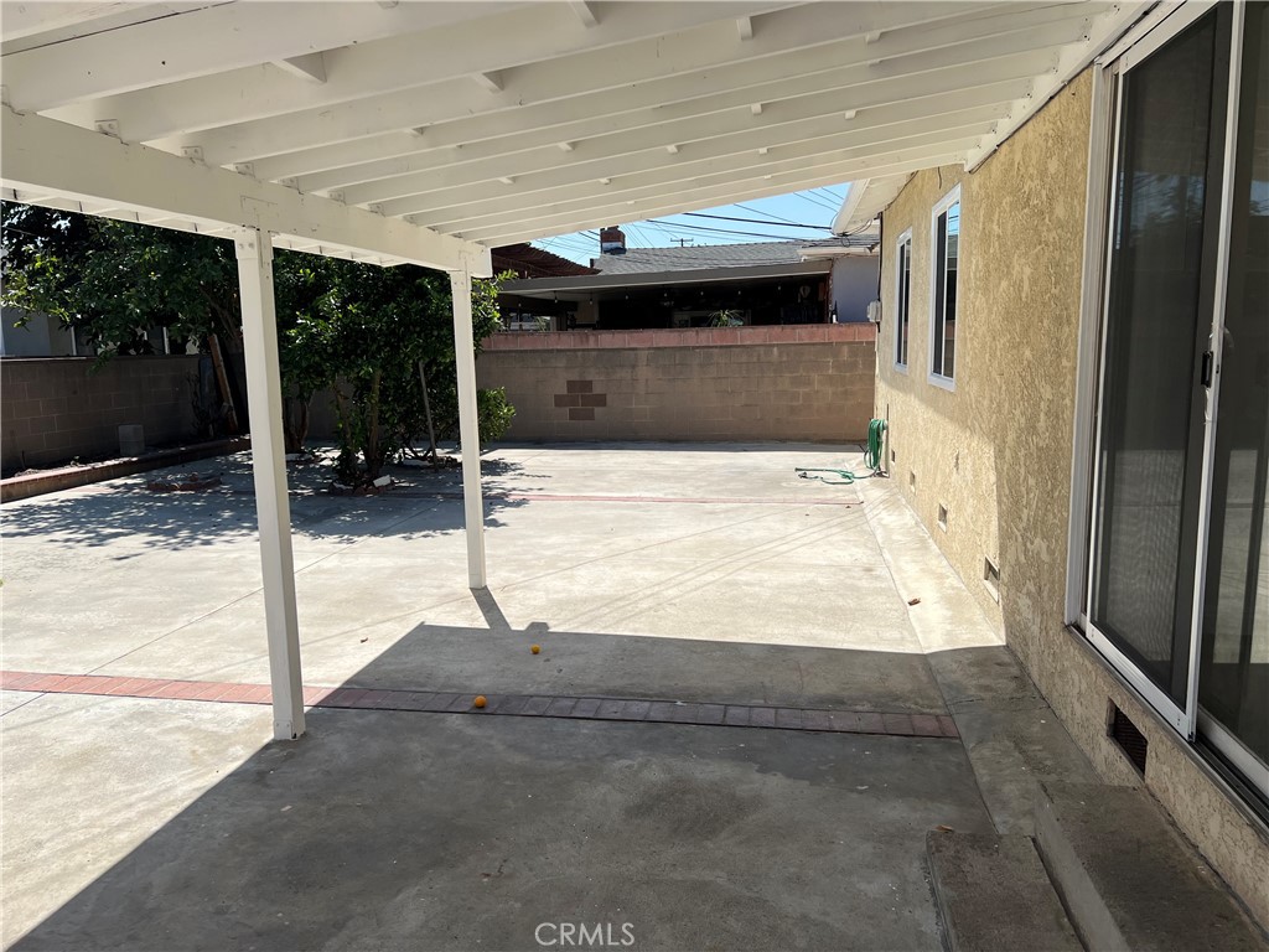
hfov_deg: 67.3
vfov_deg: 53.1
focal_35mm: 26
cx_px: 634
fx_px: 953
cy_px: 476
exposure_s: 1/4630
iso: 50
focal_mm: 5.7
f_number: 1.5
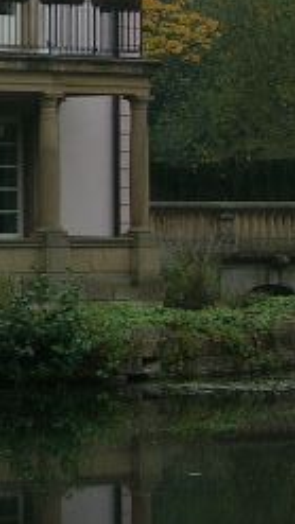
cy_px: -98
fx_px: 2947
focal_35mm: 212
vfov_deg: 10.0
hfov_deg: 5.6
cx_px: -282
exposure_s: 1/289
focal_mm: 12.52
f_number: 4
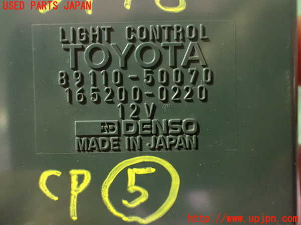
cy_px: 112
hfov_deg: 60.0
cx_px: 150
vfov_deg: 46.8
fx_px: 261
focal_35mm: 30
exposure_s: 1/13
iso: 1600
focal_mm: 5.4
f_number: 2.3
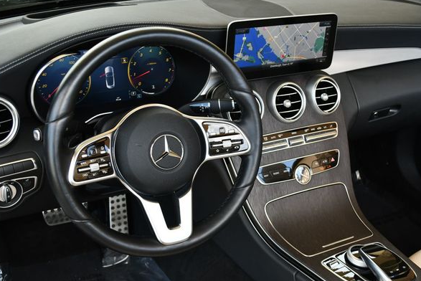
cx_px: 208
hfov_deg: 41.1
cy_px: 149
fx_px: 562
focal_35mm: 48
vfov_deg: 28.1
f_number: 4.5
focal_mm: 22
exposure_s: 1/250
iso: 400
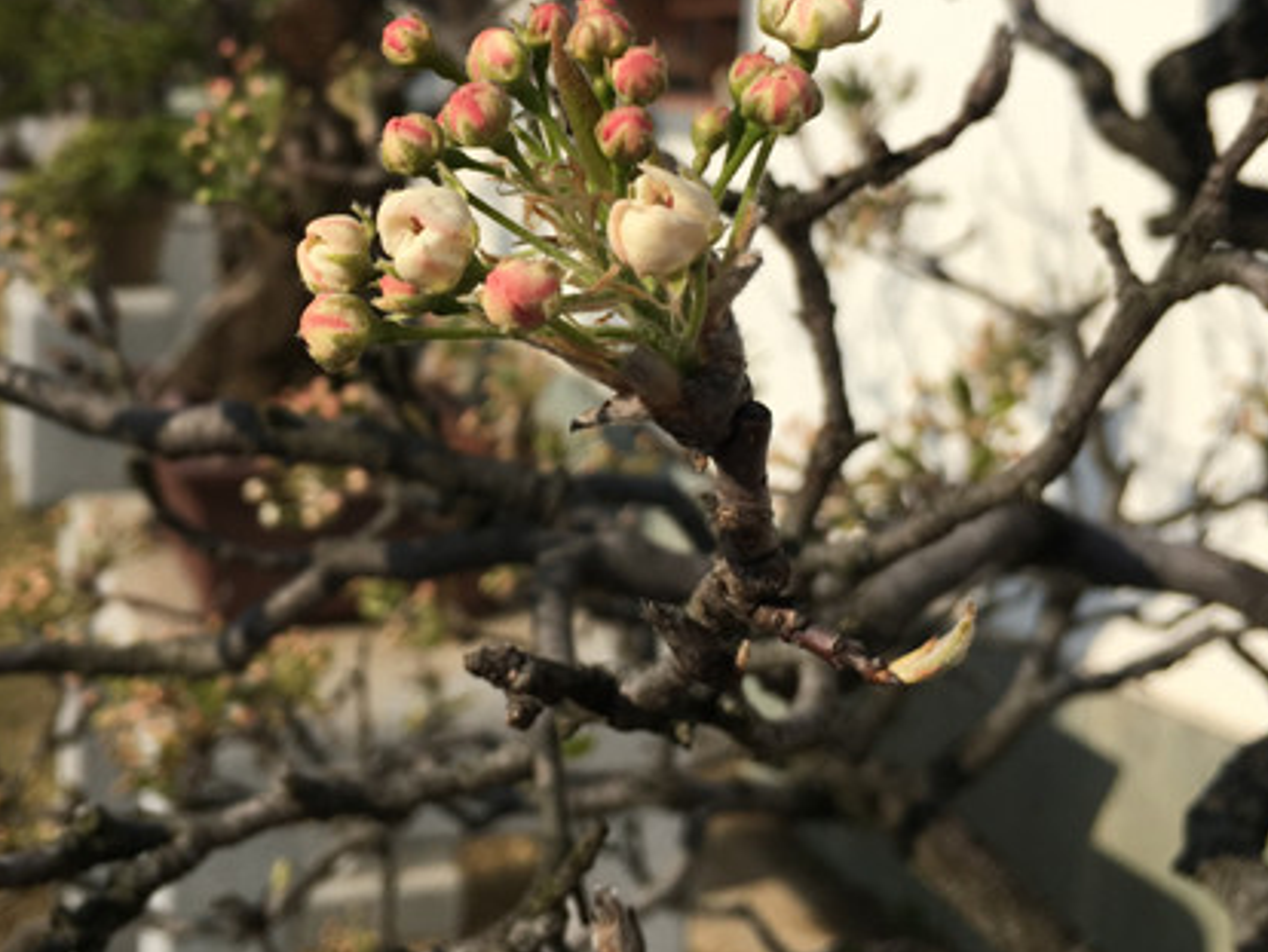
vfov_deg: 29.3
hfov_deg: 38.6
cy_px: 249
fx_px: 1796
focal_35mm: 49
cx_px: 475
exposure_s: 1/2024
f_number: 2.2
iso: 25
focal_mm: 4.15
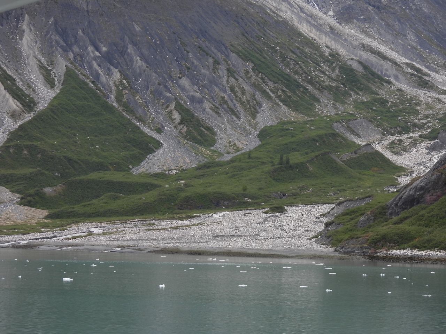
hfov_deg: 18.7
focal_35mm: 105
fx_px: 1353
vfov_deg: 14.1
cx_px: 223
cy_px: 167
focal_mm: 18.7
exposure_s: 1/320
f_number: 4
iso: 100
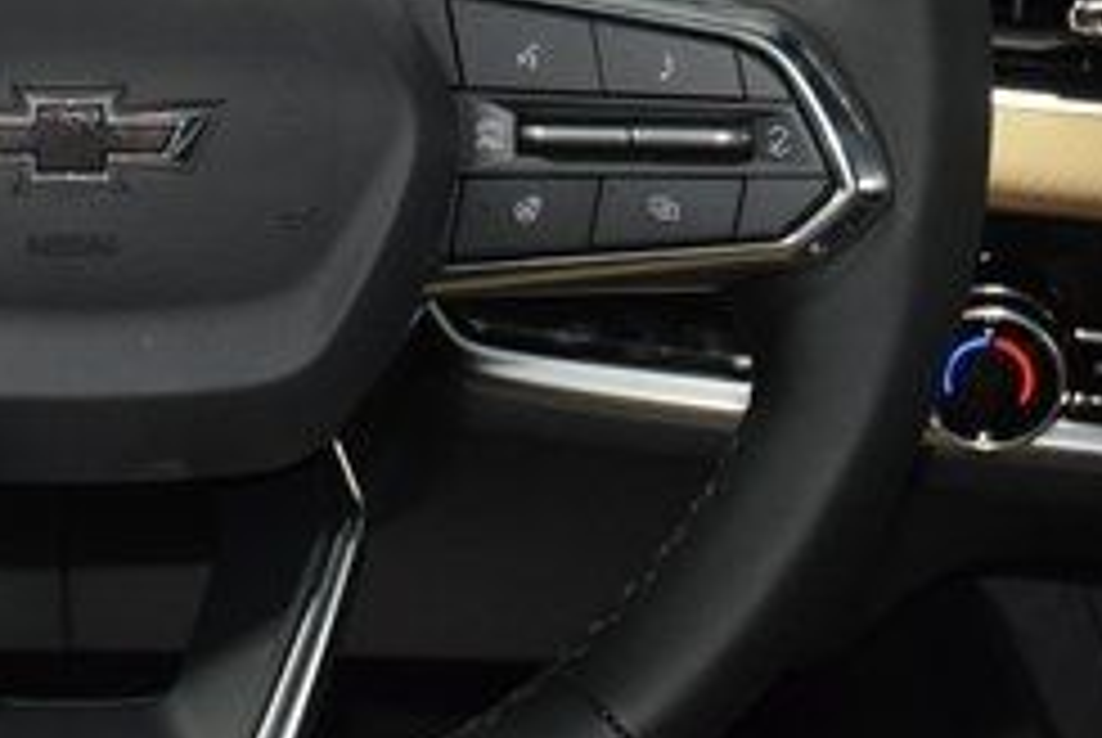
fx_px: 4076
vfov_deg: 10.3
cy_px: 88
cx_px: 49
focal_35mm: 133
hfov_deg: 15.2
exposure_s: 1/50
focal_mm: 34
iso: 2200
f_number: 4
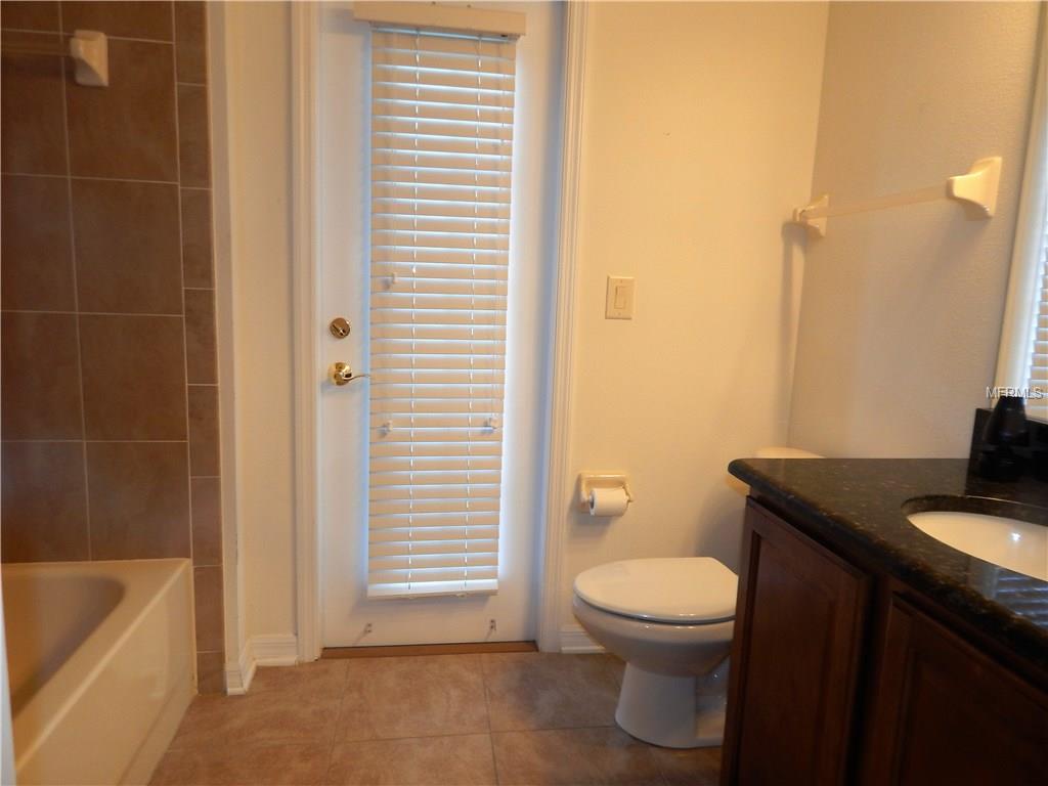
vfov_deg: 58.9
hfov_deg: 73.9
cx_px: 524
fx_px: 696
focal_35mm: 23
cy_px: 393
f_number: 3
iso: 180
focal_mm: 4
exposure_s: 1/30
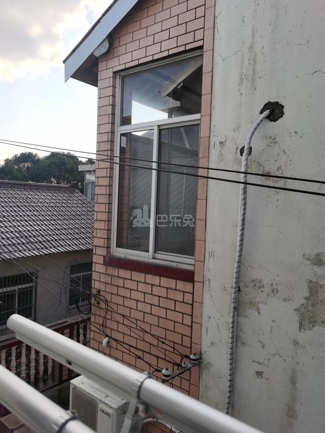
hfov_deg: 51.3
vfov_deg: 65.3
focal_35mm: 27
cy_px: 216
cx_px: 162
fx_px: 338
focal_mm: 5.56
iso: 50
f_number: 1.6
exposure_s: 1/3077
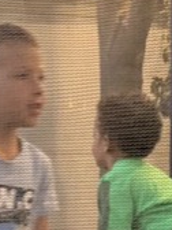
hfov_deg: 14.8
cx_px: 78
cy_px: 157
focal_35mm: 100
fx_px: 663
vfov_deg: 19.6
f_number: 1.78
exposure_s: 1/50
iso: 400
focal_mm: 6.76
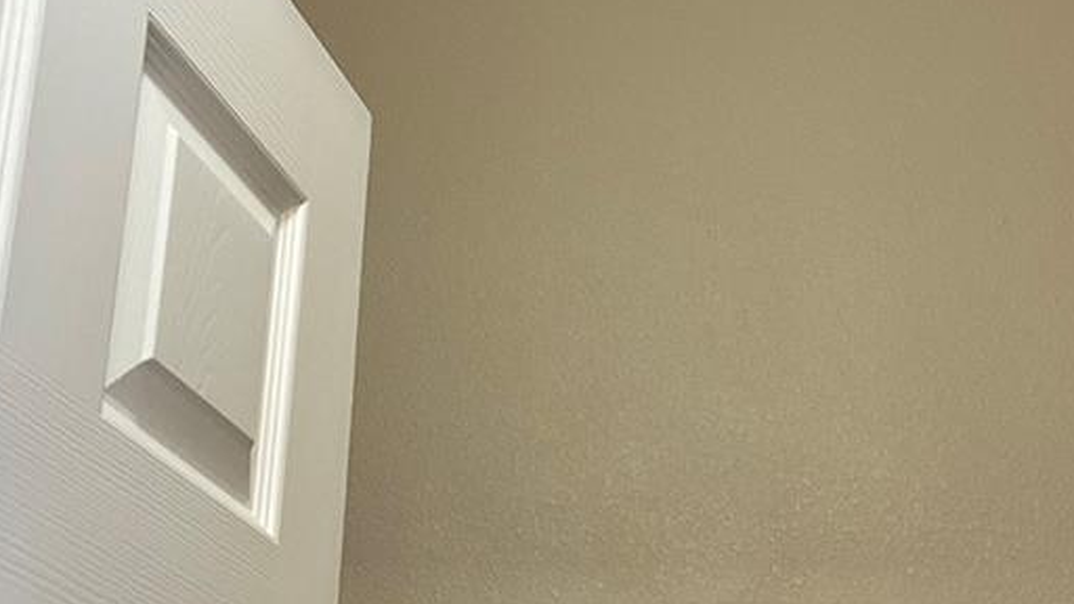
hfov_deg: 28.5
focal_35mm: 74
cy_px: 292
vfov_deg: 16.3
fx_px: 2107
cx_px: 690
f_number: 1.8
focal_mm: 3
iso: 50
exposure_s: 1/60
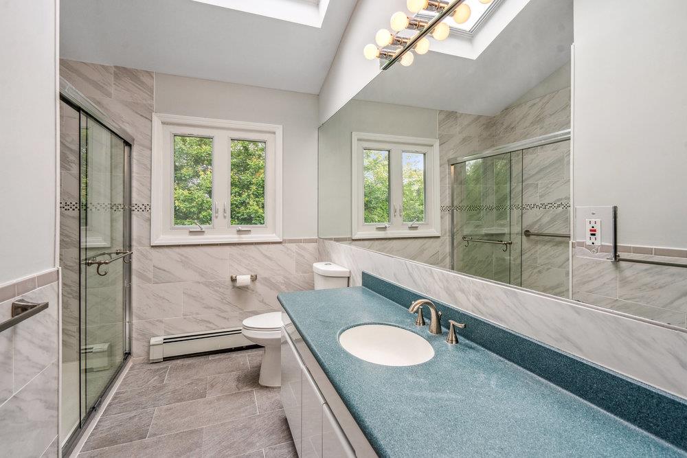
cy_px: 229
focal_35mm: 16
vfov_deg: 73.8
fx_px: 305
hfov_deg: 96.7
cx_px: 344
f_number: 7.1
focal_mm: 16
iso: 160
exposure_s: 1/80
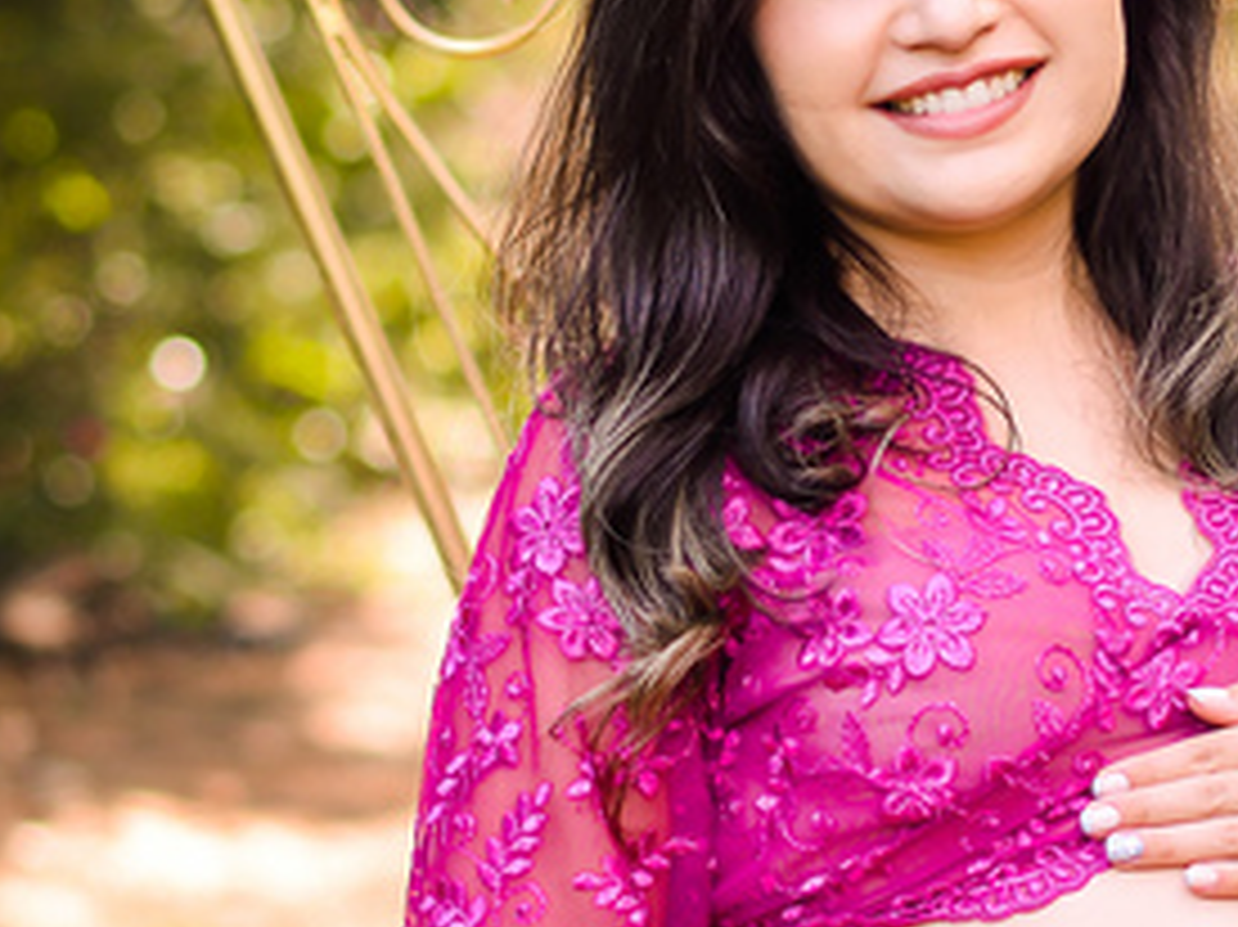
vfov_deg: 7.1
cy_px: 430
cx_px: 743
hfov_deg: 9.4
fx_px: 7507
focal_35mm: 210
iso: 100
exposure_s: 1/500
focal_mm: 50
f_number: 2
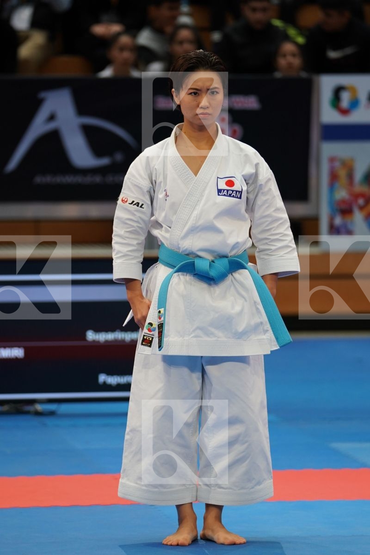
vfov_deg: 8.0
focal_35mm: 256
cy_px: 278
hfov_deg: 5.4
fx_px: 3946
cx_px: 185
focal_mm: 171
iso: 800
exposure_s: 1/500
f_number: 2.8
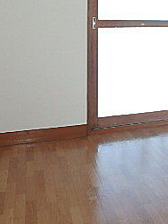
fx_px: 336
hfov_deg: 25.5
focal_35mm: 52
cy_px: 34
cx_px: 197
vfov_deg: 35.2
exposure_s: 1/80
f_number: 3.5
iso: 125
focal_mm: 3.7
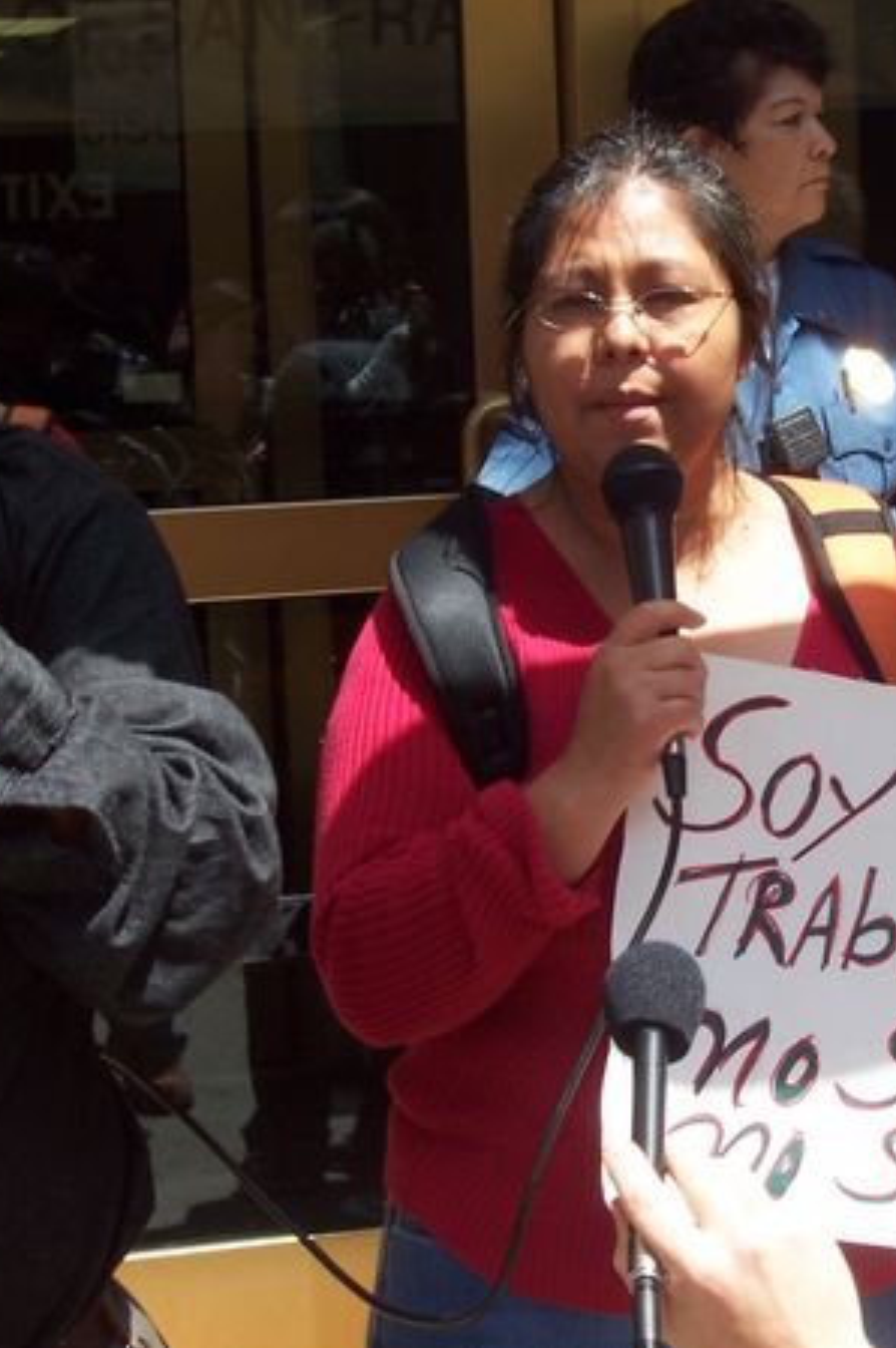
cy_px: 674
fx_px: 3701
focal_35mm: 99
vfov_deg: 20.6
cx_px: 761
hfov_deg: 13.7
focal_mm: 10.8
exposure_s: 1/180
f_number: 6.7
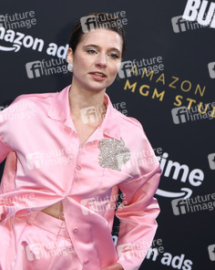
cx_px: 25
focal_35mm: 83
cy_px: 136
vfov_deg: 23.0
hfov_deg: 18.2
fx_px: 662
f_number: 4
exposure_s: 1/400
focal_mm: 58
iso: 400
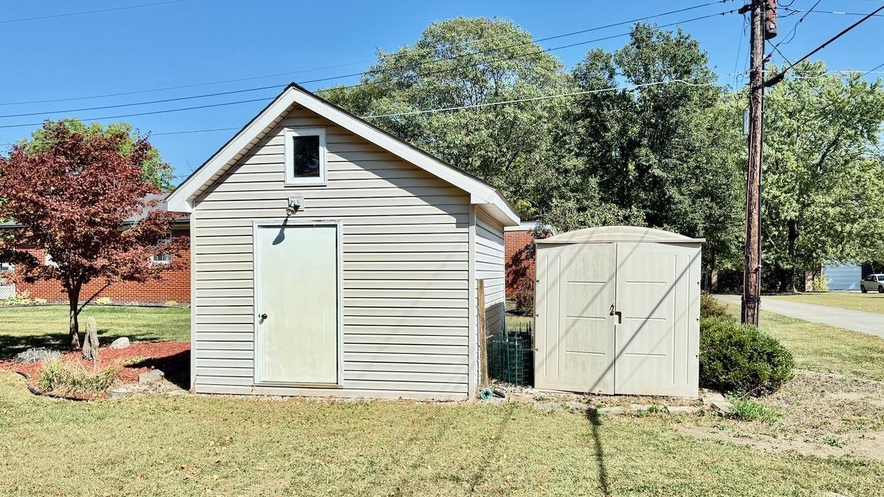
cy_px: 277
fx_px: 633
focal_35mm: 27
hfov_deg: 69.9
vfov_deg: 42.8
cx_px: 434
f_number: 1.78
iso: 100
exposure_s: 1/1949
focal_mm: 6.76
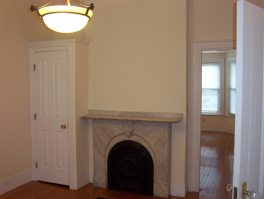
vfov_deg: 39.8
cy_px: 100
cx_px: 132
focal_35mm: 36
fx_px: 275
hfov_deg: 51.2
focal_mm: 5.54
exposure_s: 1/30
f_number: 2.76
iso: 140
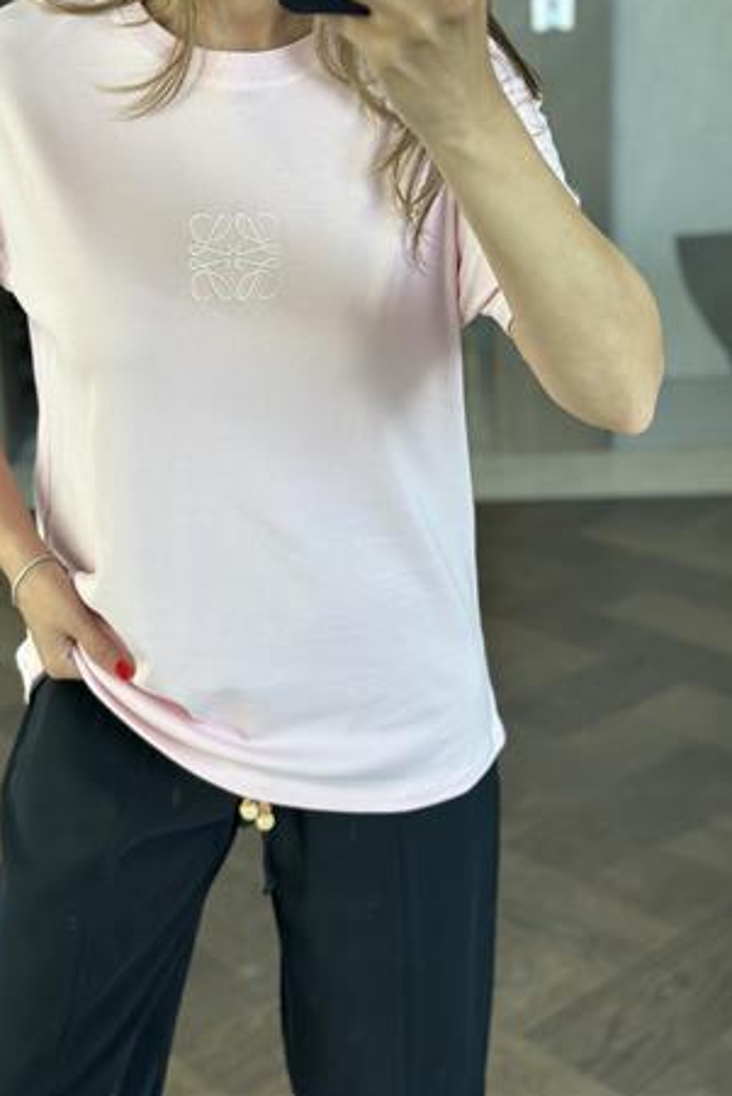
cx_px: 285
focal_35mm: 56
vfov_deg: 35.6
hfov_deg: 24.2
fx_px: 1707
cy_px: 484
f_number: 1.78
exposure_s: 1/148
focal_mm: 6.86
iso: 125
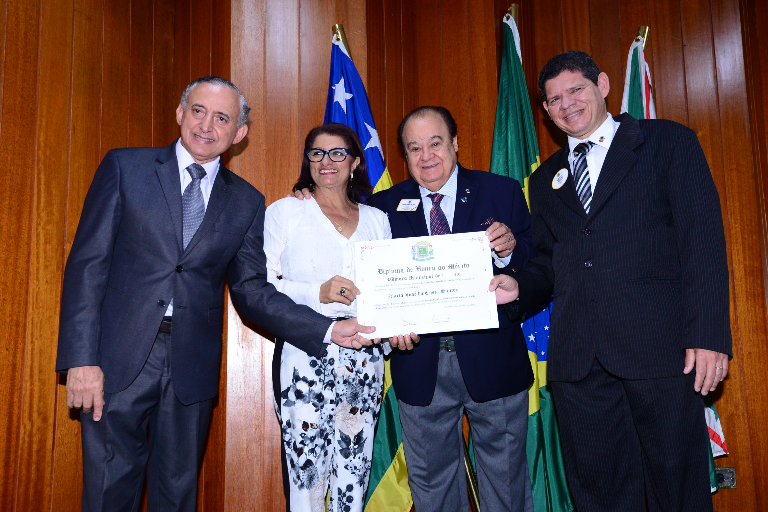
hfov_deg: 54.4
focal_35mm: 35
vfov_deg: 37.9
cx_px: 384
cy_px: 256
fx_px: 747
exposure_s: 1/125
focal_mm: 35
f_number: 5
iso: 1600
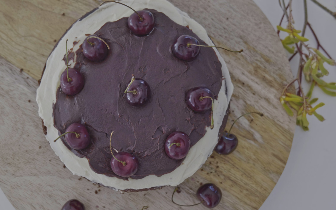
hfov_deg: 34.5
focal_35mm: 59
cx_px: 147
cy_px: 102
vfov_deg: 22.0
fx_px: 540
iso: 1000
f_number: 5.1
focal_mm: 47
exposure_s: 1/100
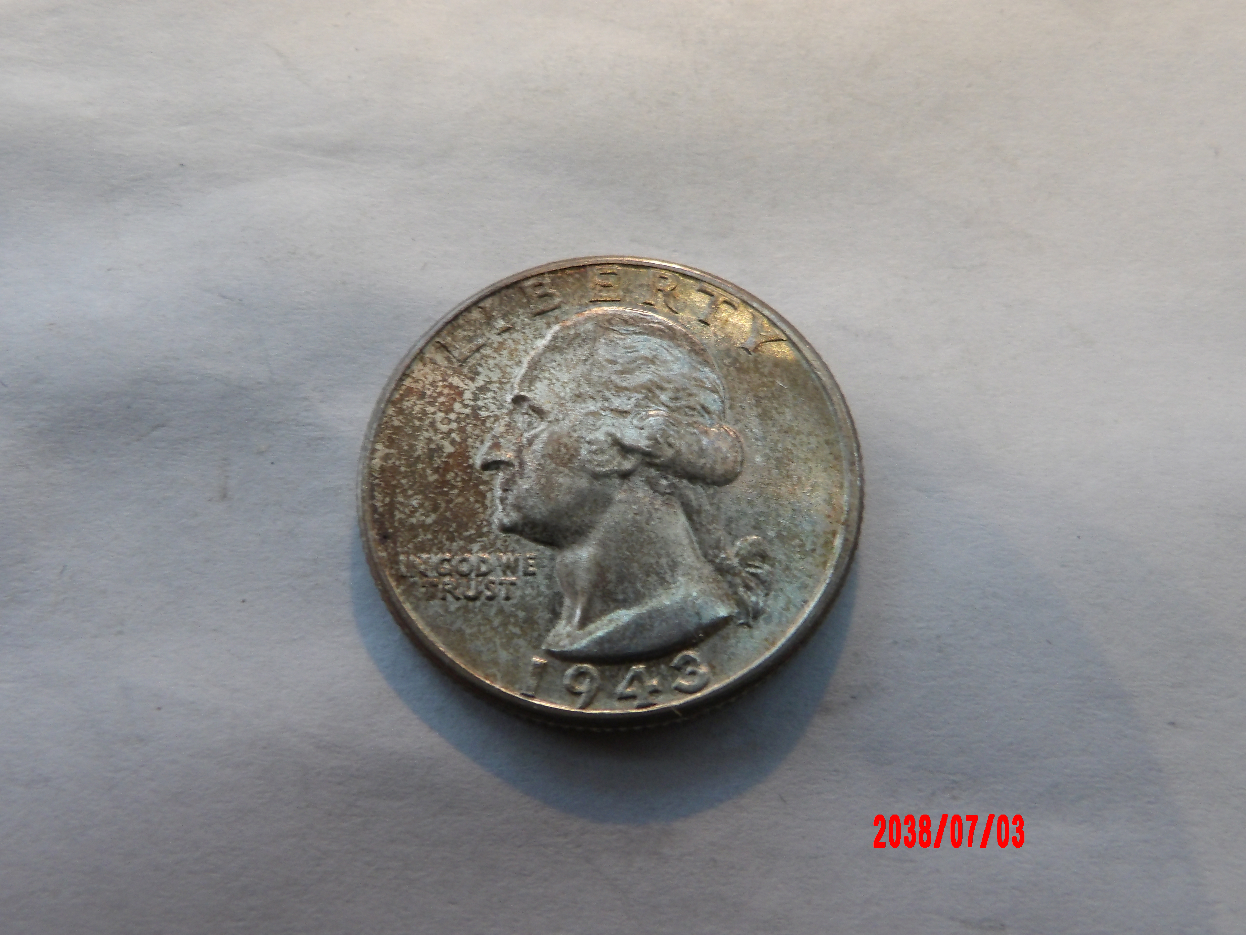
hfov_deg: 54.0
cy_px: 468
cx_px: 623
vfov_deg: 41.8
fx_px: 1224
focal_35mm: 34
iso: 281
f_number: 4.5
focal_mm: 6.2
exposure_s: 1/15
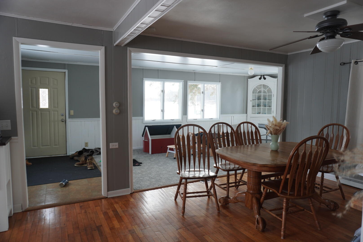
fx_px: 242
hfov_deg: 73.7
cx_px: 182
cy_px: 121
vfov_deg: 53.2
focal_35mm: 24
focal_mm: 16
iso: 125
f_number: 4
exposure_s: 1/60
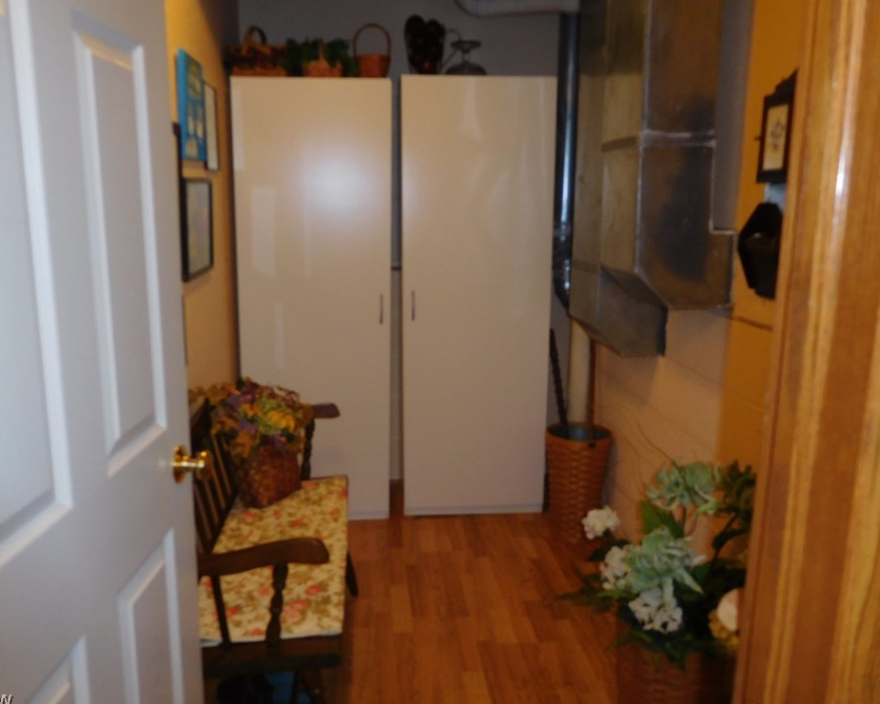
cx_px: 401
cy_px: 349
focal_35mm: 27
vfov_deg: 53.2
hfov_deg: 64.0
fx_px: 703
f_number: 3.4
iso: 200
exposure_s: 1/30
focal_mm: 4.5
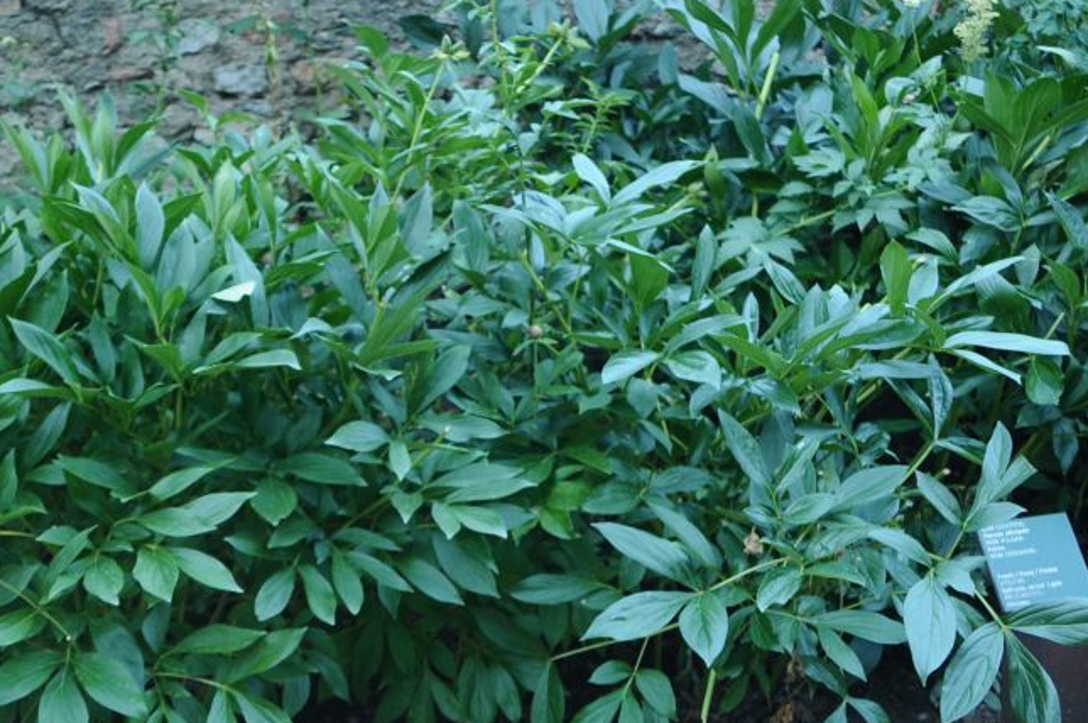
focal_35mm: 334
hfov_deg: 6.2
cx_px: 306
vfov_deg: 4.1
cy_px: 441
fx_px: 10084
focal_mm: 140
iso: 400
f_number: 6
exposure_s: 1/30
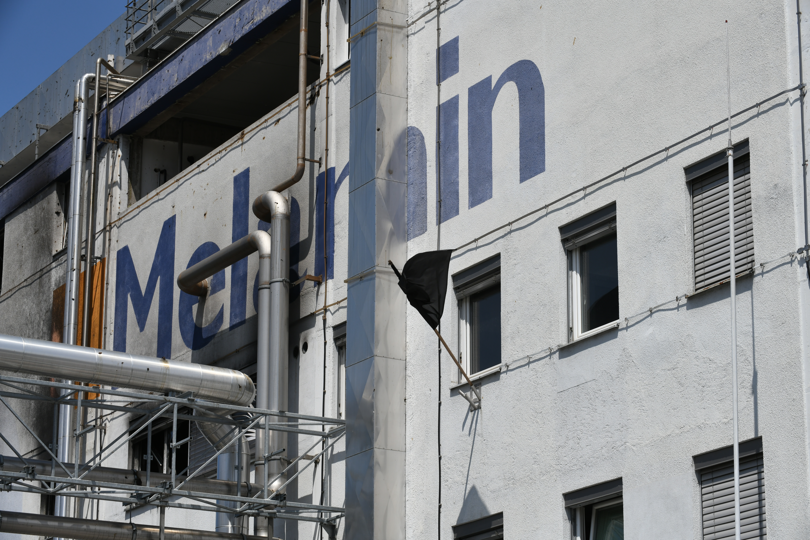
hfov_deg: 20.0
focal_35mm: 102
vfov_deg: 13.4
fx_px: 2295
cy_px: 270
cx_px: 405
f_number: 14
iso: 400
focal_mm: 102
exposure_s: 1/800
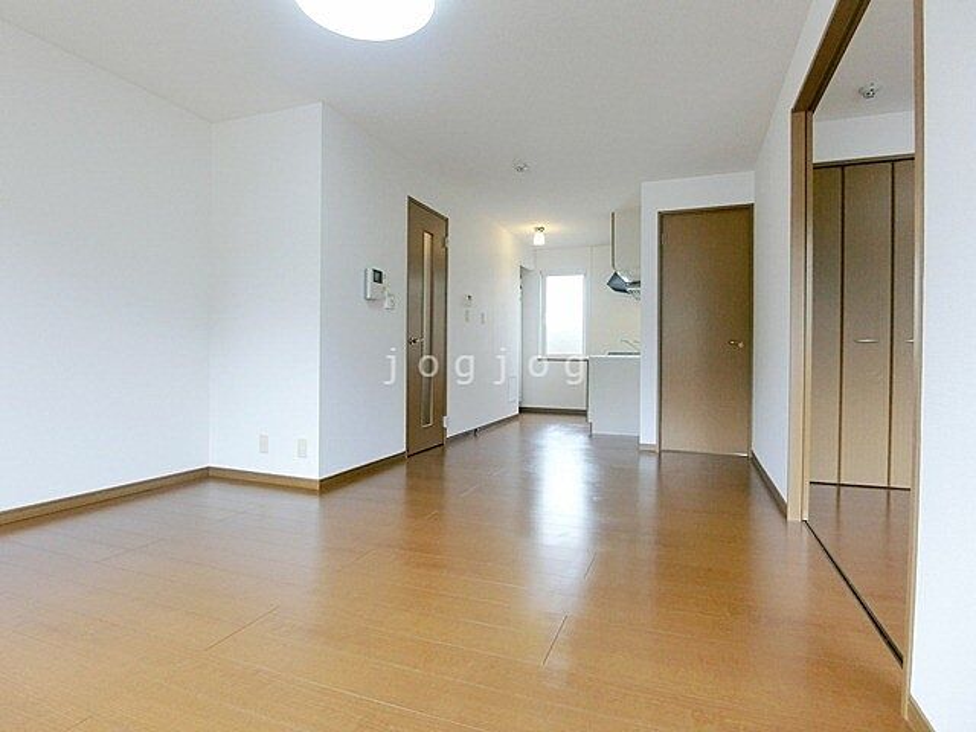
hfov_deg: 84.7
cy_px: 366
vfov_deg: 68.7
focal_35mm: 19
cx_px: 488
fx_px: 536
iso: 250
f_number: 2.7
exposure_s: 1/125
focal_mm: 4.06
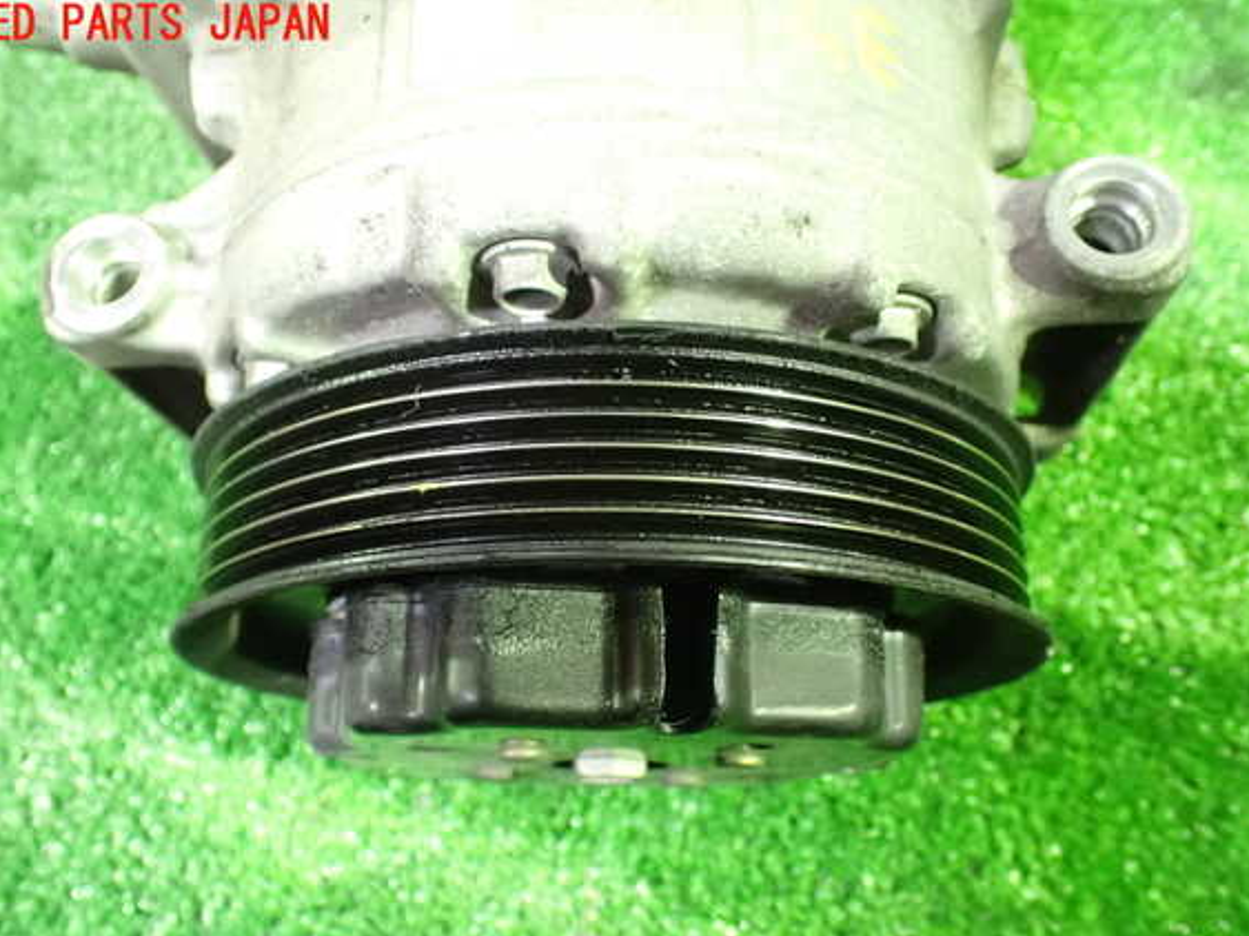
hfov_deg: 56.8
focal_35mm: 32
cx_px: 592
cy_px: 497
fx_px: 1154
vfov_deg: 44.1
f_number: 2.3
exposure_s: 1/25
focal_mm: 5.4
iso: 1600
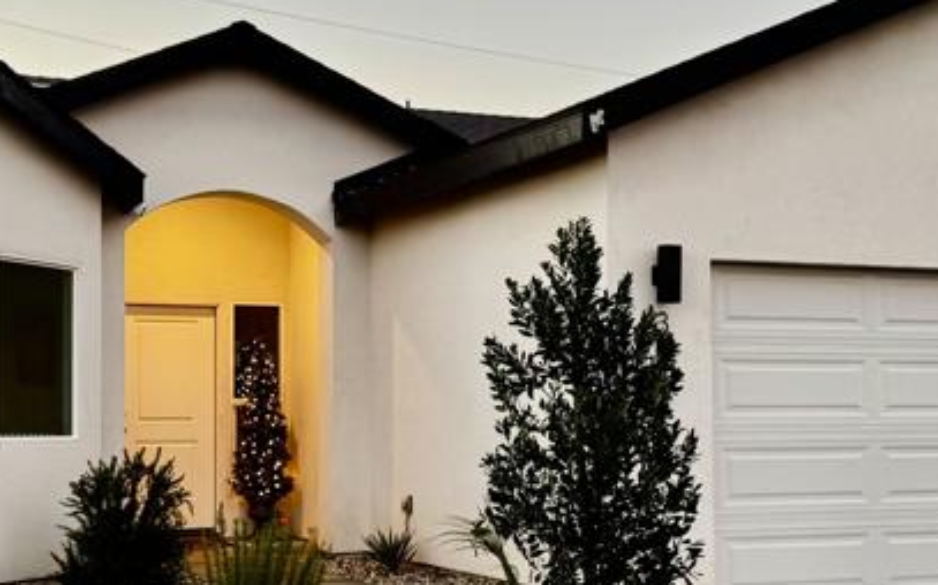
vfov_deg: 20.2
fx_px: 1635
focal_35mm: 64
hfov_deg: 32.0
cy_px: 378
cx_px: 456
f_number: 1.78
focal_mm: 6.76
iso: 80
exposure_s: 1/121
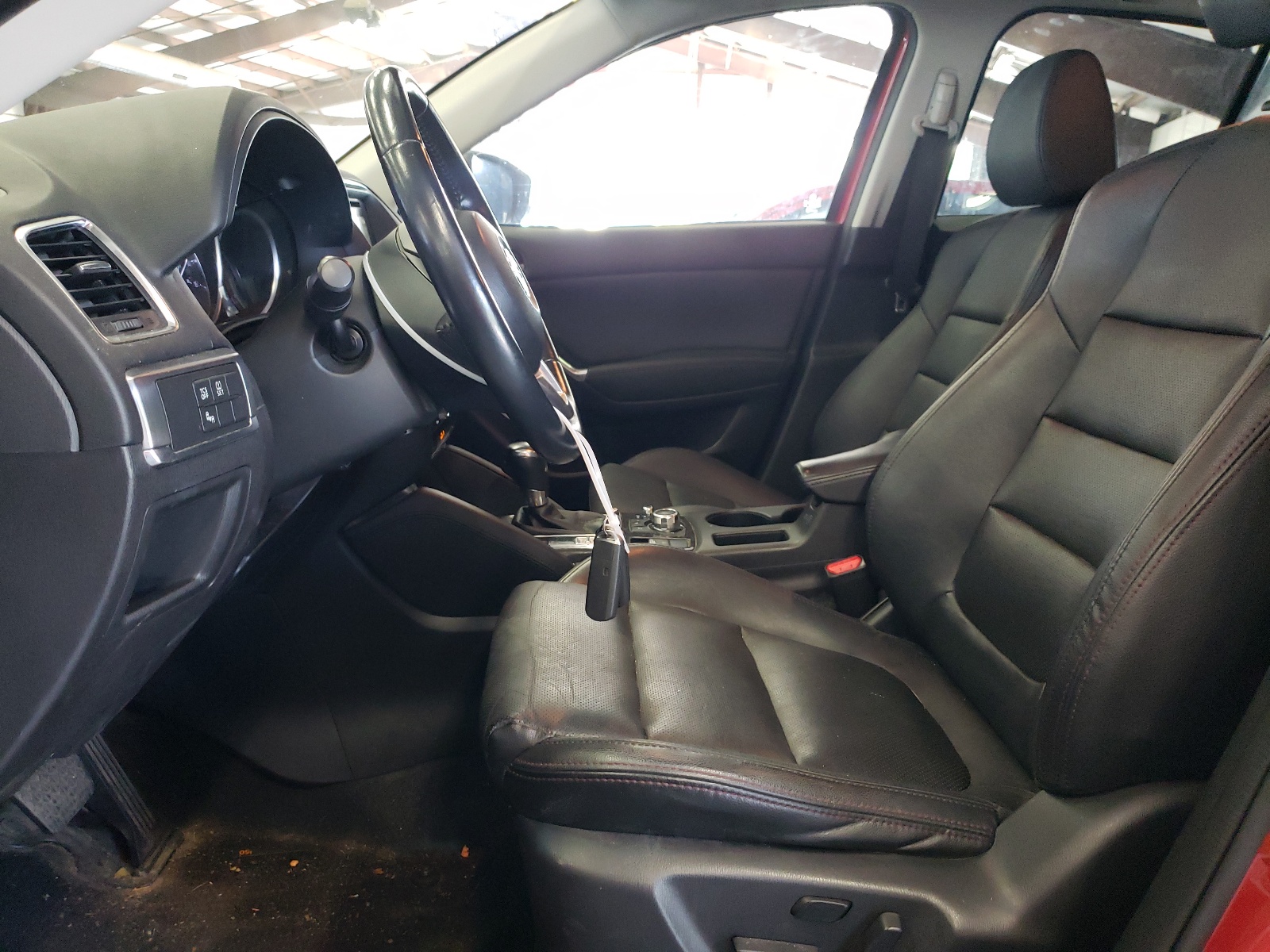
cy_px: 476
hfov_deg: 67.3
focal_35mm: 26
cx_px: 635
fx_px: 954
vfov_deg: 53.1
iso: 265
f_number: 1.5
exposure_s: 1/30
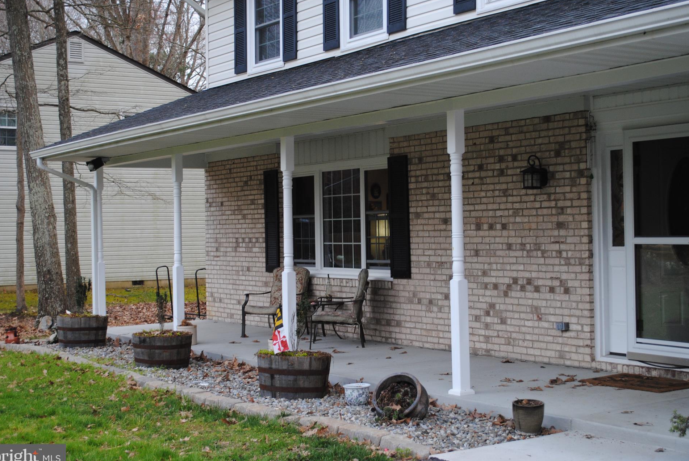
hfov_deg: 35.3
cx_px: 356
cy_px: 222
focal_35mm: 57
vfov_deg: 24.0
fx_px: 1083
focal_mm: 35
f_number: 5
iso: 280
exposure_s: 1/30
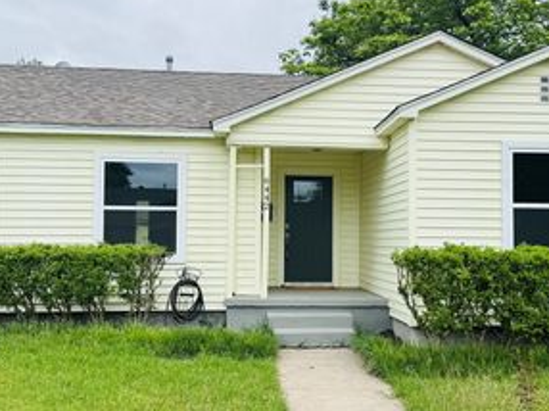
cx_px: 290
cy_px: 222
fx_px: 666
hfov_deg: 44.8
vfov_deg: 34.3
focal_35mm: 42
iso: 80
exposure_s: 1/4608
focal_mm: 6.76
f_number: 1.78
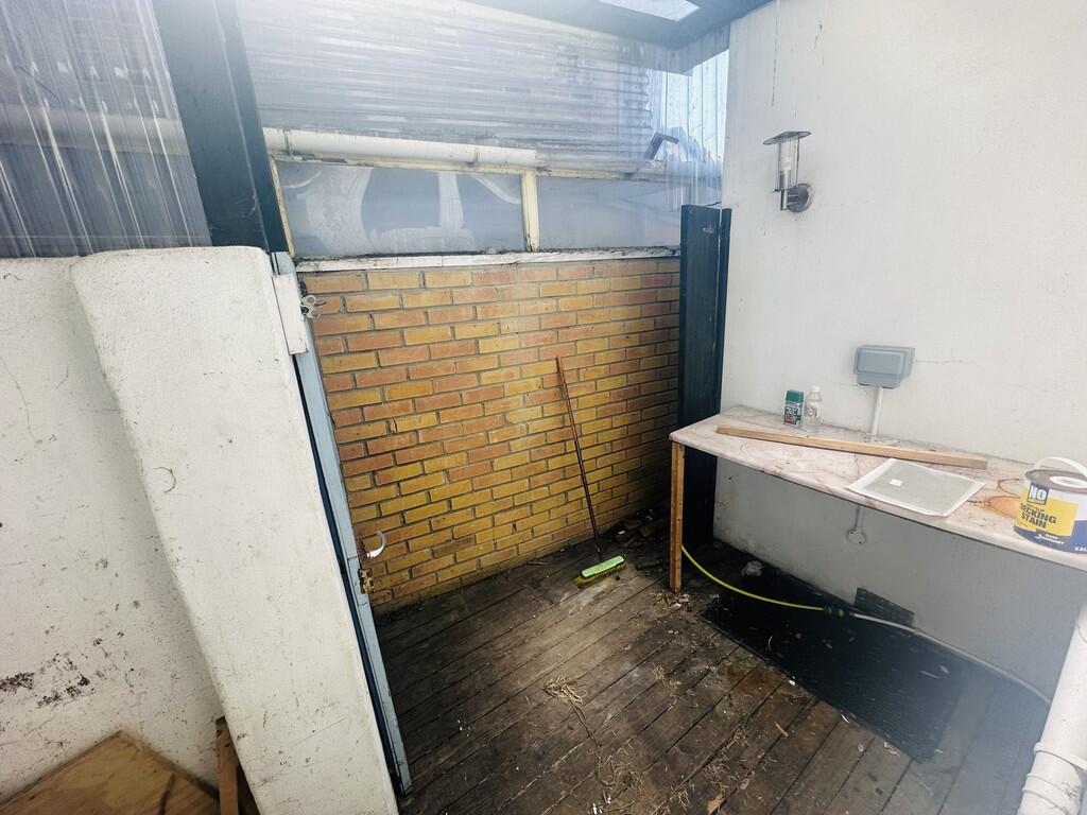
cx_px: 544
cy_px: 408
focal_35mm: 14
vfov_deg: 85.7
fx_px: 440
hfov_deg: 102.1
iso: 40
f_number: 2.2
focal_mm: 2.22
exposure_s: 1/193
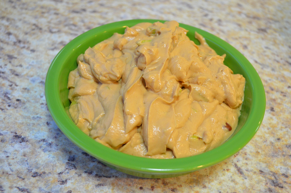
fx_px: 339
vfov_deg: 31.8
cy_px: 96
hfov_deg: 46.5
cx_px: 146
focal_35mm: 42
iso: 1600
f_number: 4.5
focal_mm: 28
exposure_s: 1/40
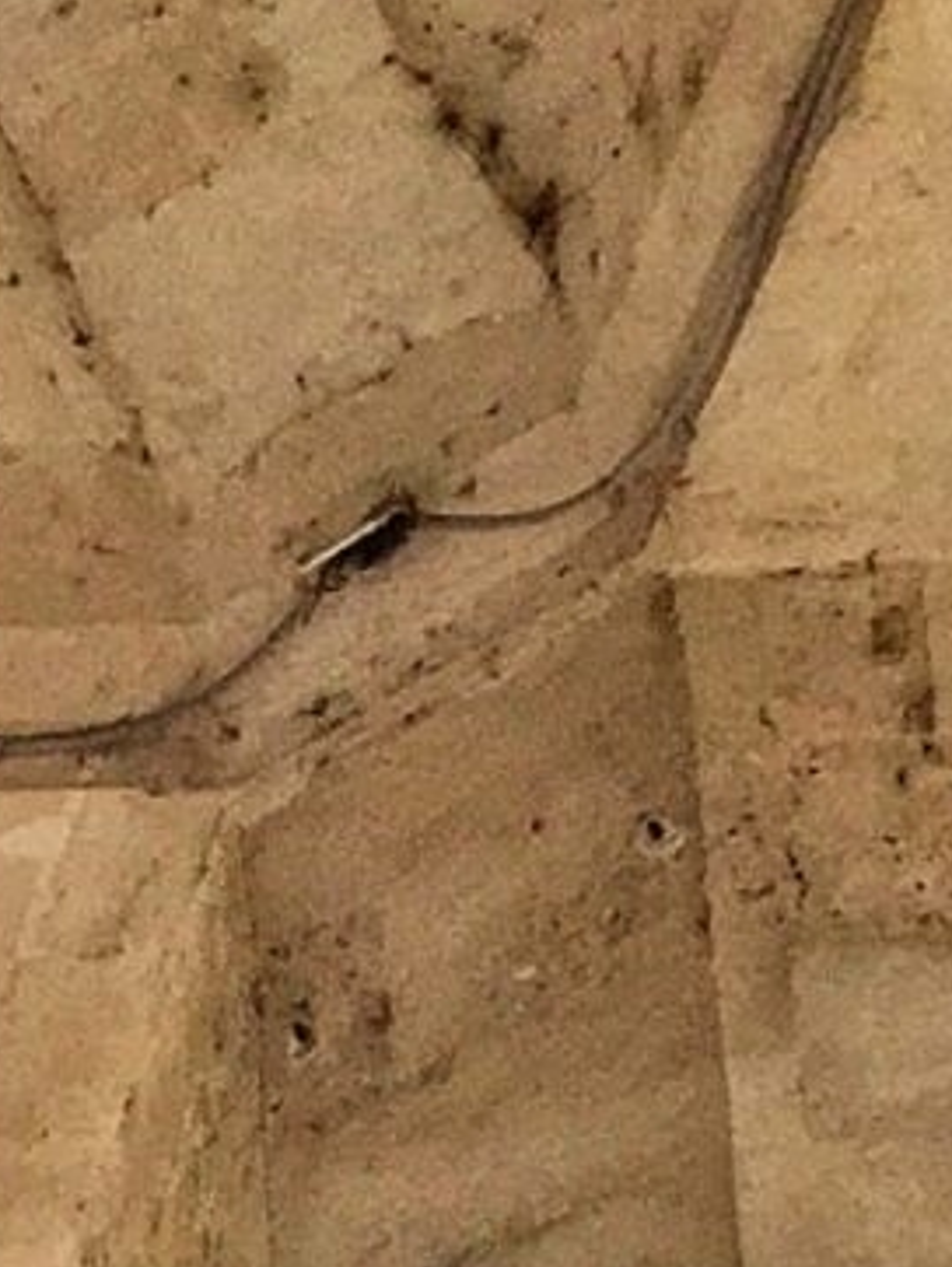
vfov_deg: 10.0
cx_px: -1452
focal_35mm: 164
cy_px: 3406
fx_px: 6007
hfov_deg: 8.2
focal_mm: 4.15
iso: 32
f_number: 2.2
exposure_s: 1/1883
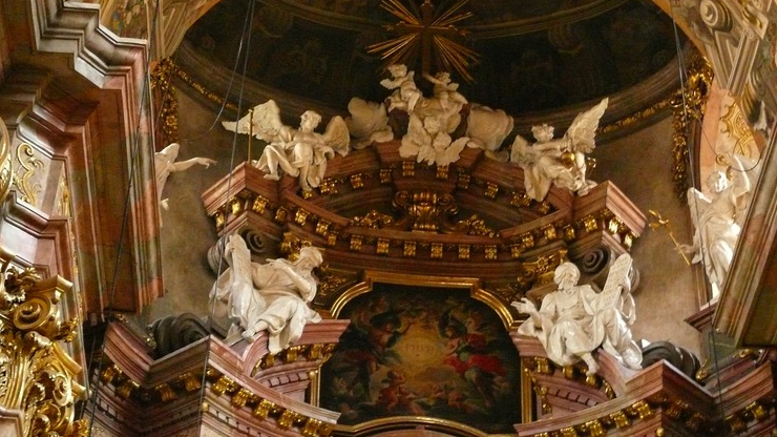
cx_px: 387
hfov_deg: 25.0
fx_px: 1751
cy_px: 184
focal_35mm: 85
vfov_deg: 14.2
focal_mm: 16.4
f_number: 3.2
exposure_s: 1/10
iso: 800
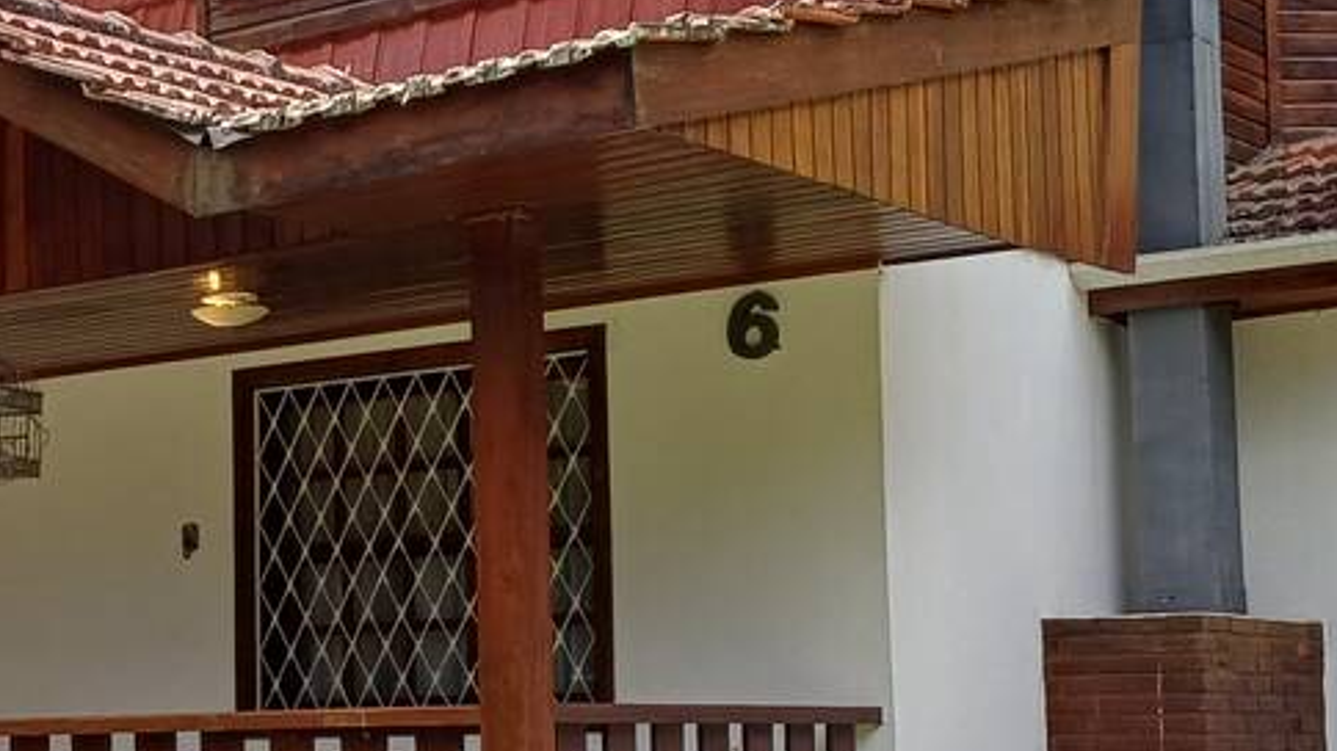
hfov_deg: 25.0
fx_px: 2871
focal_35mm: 81
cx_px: 17
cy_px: 475
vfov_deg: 14.9
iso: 50
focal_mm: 4.65
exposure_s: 1/492
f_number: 1.8
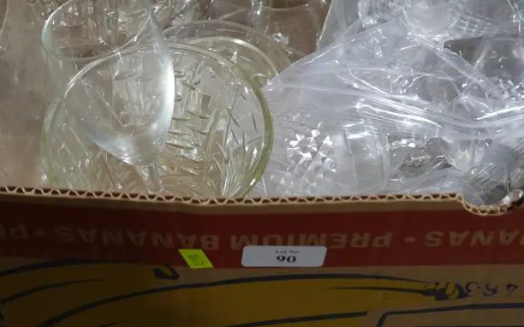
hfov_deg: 28.9
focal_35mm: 71
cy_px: 5
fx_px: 1014
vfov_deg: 17.9
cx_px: 215
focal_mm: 20
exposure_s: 1/60
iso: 400
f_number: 4.5
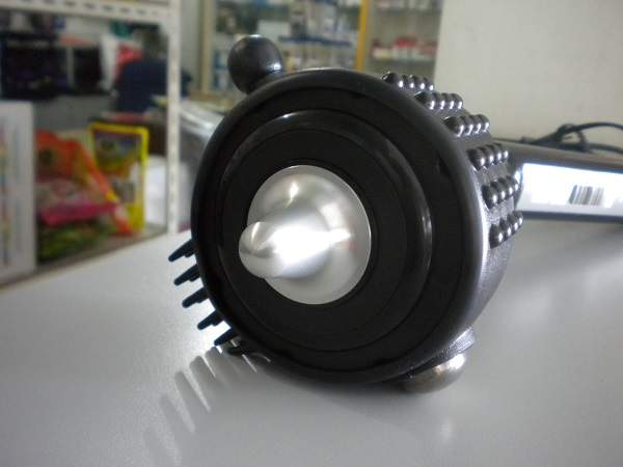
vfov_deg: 40.7
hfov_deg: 52.6
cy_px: 234
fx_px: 630
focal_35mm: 35
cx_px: 312
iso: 400
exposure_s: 1/13.4
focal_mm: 6.3
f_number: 3.1
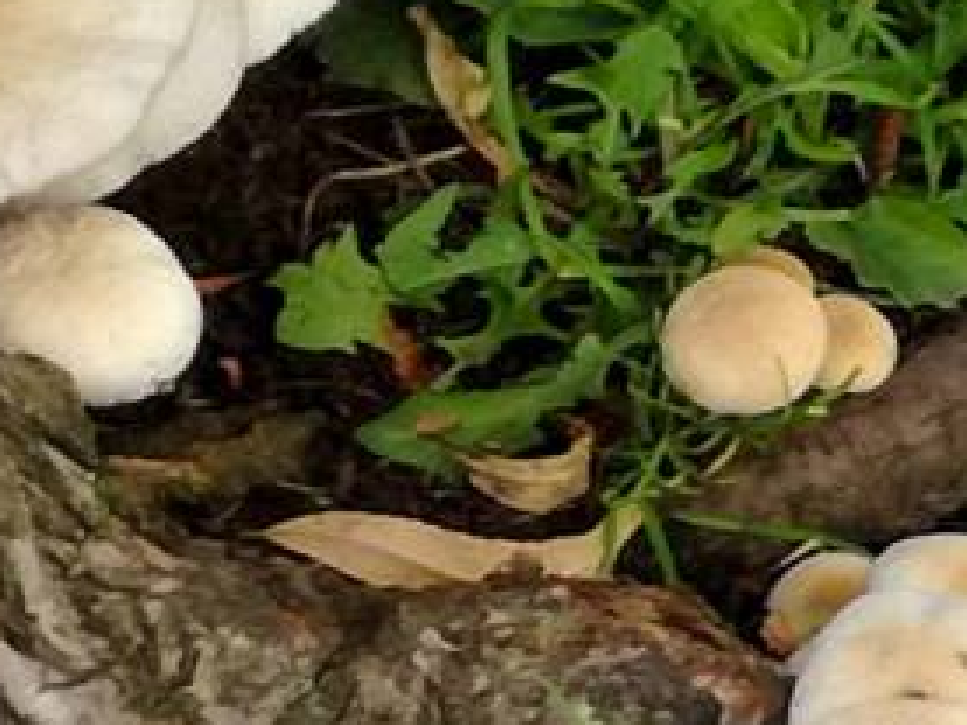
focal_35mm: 267
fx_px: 7459
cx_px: 978
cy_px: 567
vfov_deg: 5.6
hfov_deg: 7.4
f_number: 2
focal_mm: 3.79
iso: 50
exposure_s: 1/209
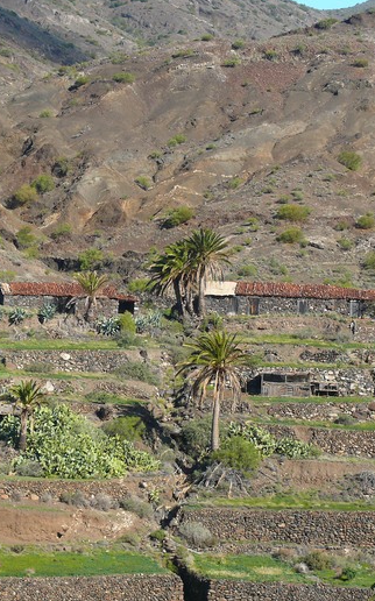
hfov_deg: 9.8
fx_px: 2194
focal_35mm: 134
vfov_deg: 15.6
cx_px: 102
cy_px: 298
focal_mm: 18.4
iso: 100
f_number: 4.5
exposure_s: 1/200
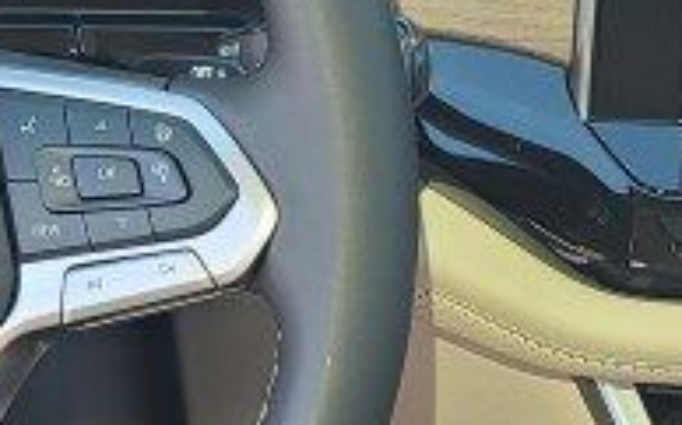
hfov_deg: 14.9
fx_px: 2601
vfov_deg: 9.2
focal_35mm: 140
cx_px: 482
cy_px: 565
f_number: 1.8
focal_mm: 7
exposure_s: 1/120
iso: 50
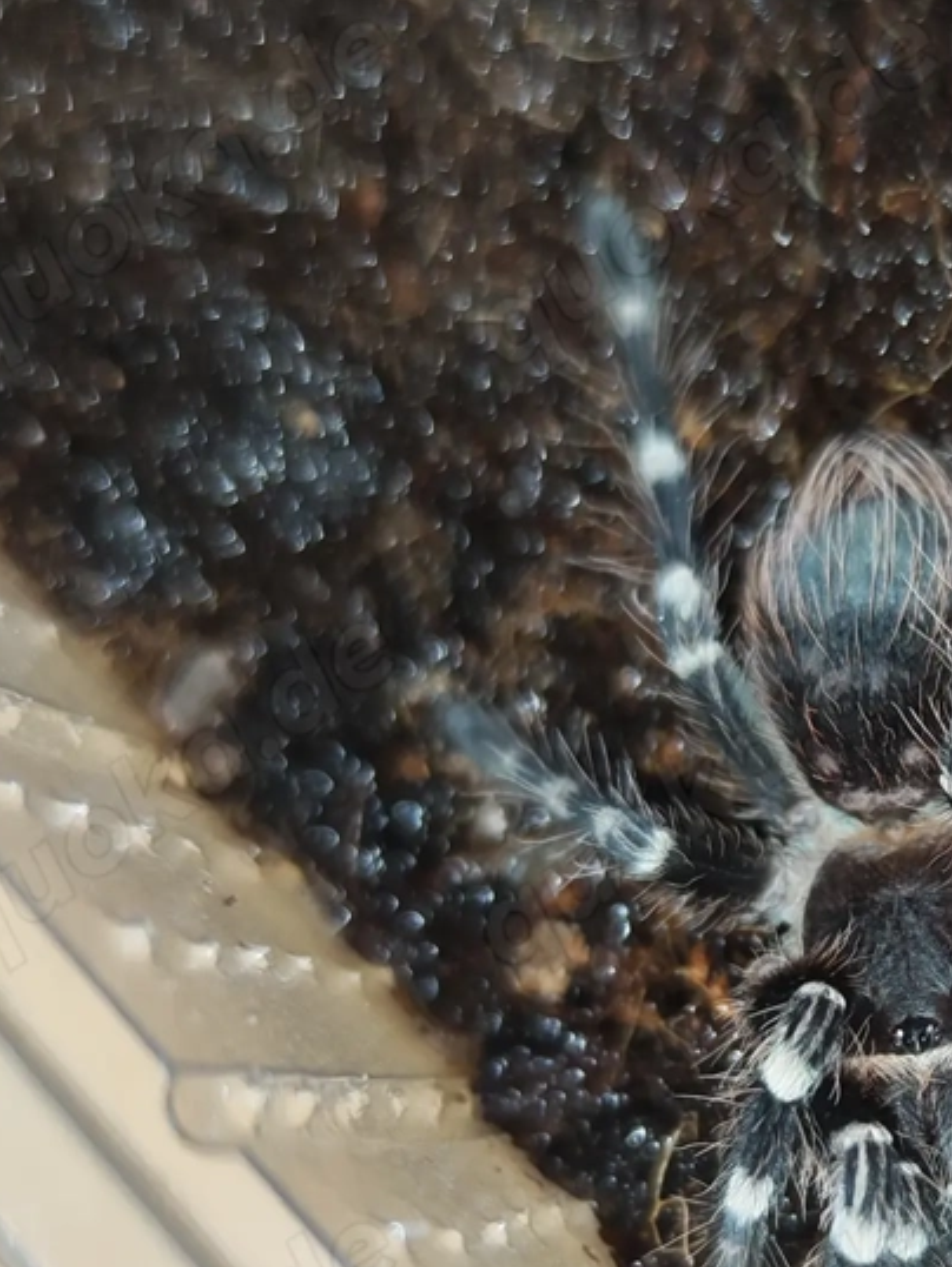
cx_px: 992
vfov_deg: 33.3
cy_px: 909
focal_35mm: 57
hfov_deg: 24.3
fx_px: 2088
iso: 393
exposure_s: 1/100
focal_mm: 7.01
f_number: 1.69
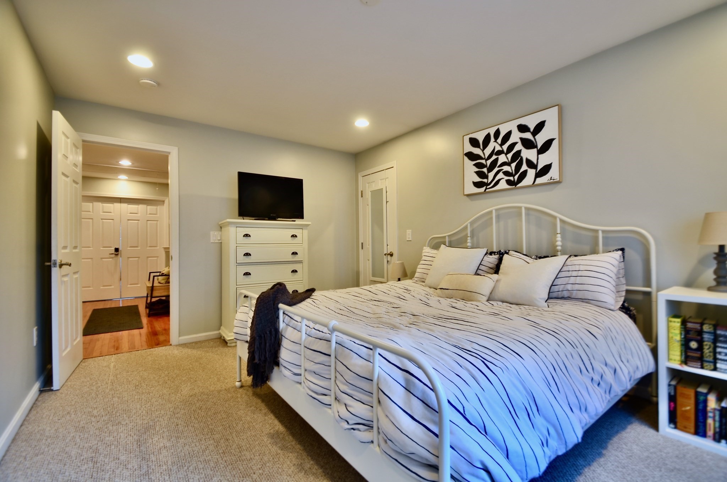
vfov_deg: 77.1
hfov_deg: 100.5
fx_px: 302
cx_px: 364
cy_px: 241
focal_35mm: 15
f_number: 5
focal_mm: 10
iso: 100
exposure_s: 1/5
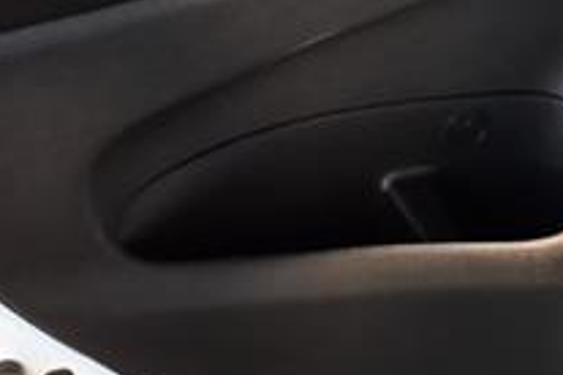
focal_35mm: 87
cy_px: -217
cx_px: 253
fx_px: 1360
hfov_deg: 23.4
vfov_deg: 14.5
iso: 500
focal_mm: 3.58
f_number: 1.9
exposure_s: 1/12
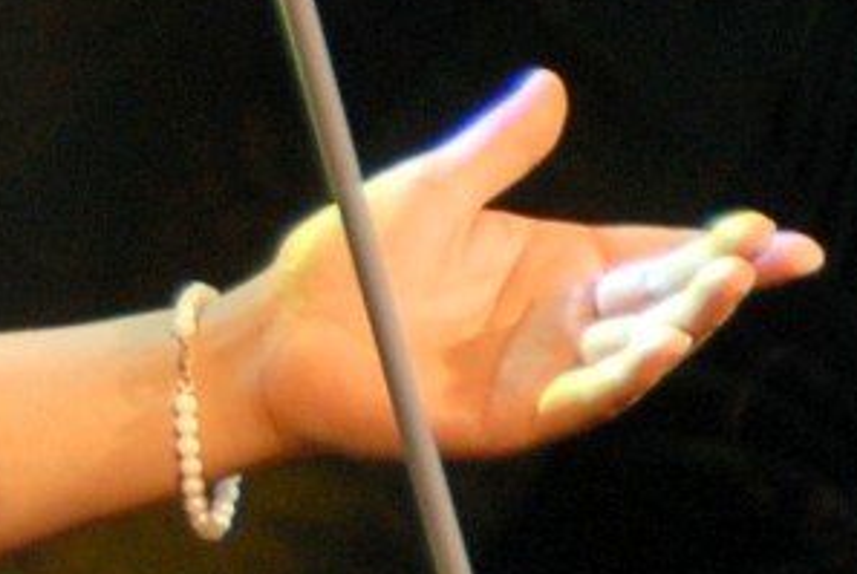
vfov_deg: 1.2
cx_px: -1570
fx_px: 27989
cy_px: -433
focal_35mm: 1174
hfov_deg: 1.7
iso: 320
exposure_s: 1/40
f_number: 5.3
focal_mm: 120
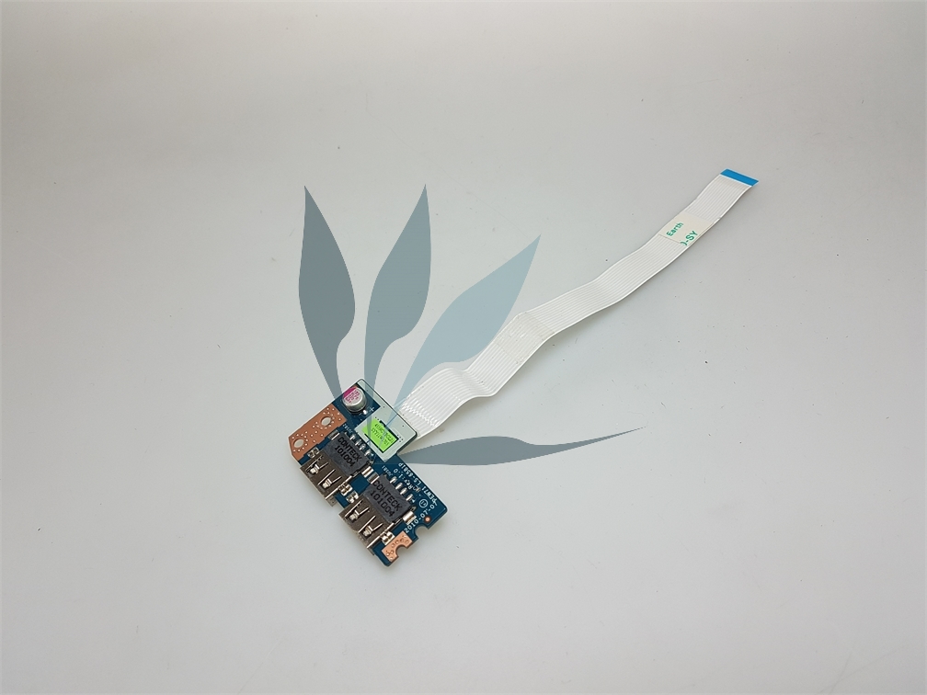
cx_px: 464
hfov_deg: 67.3
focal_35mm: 26
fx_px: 696
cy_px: 348
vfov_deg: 53.1
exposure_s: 1/100
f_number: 1.7
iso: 40
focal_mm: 4.2
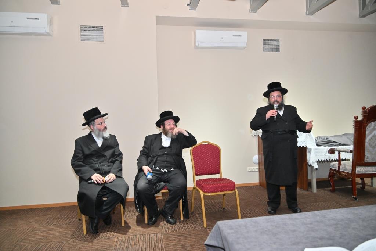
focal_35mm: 24
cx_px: 188
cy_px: 126
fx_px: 251
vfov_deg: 53.1
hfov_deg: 73.7
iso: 1600
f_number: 4
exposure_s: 1/160
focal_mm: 24
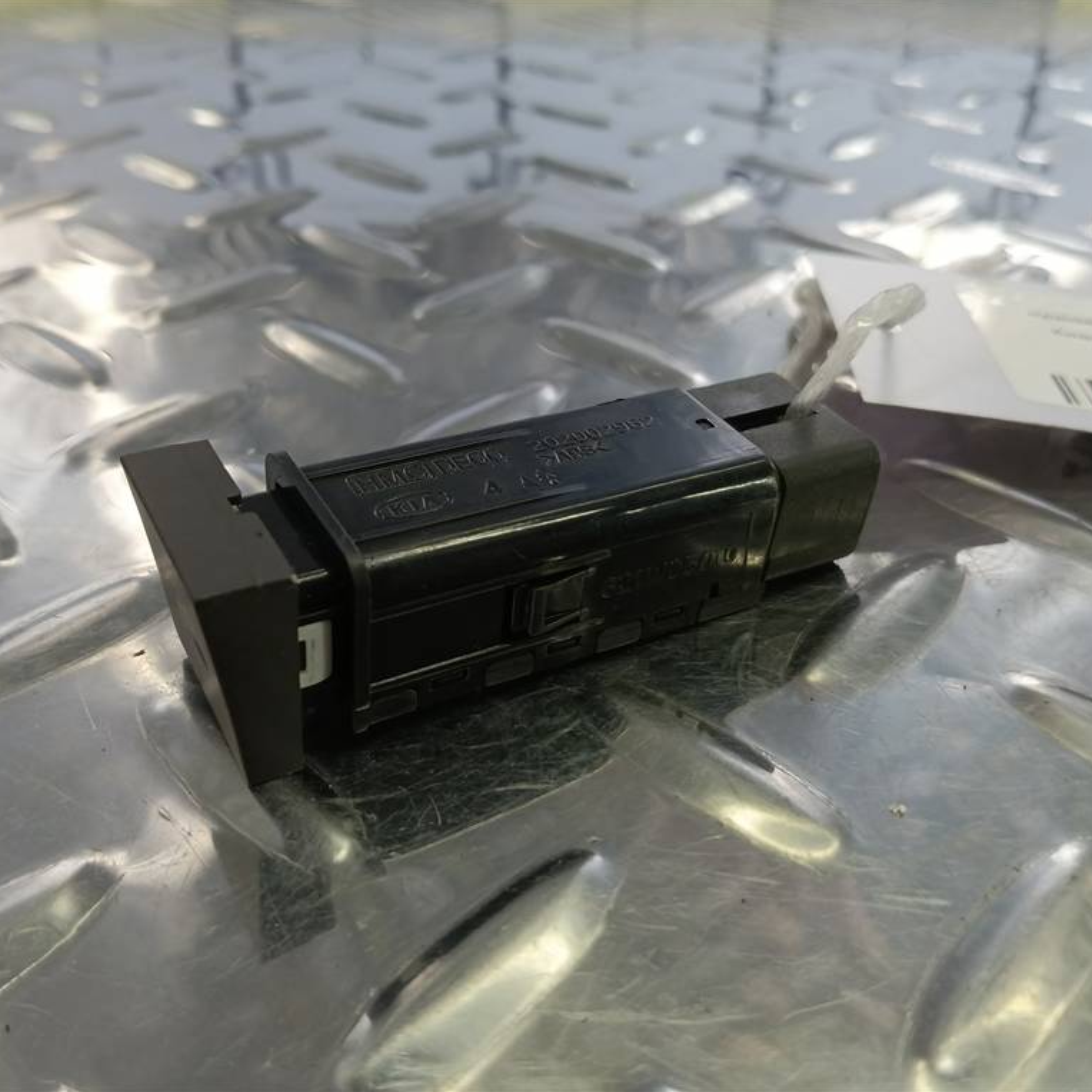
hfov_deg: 51.0
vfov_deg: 51.1
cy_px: 545
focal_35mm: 32
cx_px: 490
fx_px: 1142
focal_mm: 4.11
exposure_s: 1/100
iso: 153
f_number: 1.6
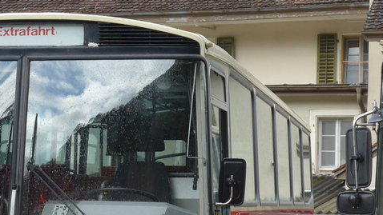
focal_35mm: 134
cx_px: 30
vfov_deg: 9.0
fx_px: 1361
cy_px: 153
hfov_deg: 15.8
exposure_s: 1/250
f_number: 3.2
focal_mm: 10.1
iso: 80
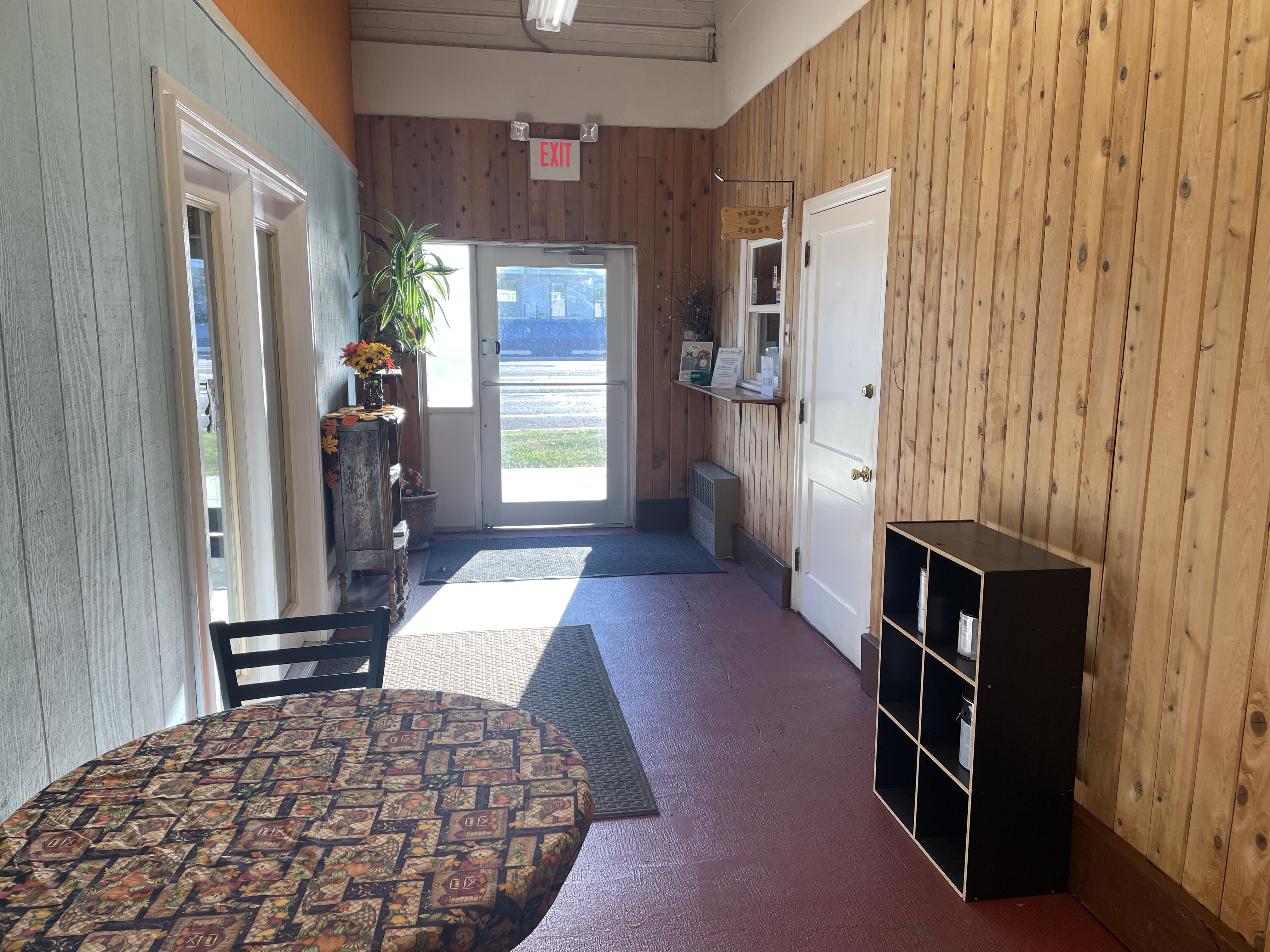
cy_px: 476
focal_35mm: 26
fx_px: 954
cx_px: 635
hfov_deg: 67.3
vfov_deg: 53.1
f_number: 1.6
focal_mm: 4.2
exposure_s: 1/134
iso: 32
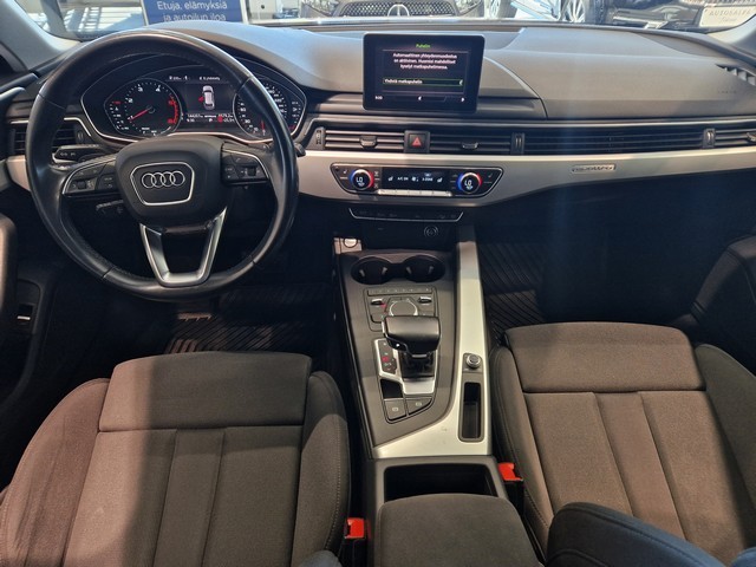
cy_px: 284
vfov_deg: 58.9
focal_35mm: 23
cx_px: 378
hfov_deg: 73.9
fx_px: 502
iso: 125
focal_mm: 5.4
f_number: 1.8
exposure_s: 1/100
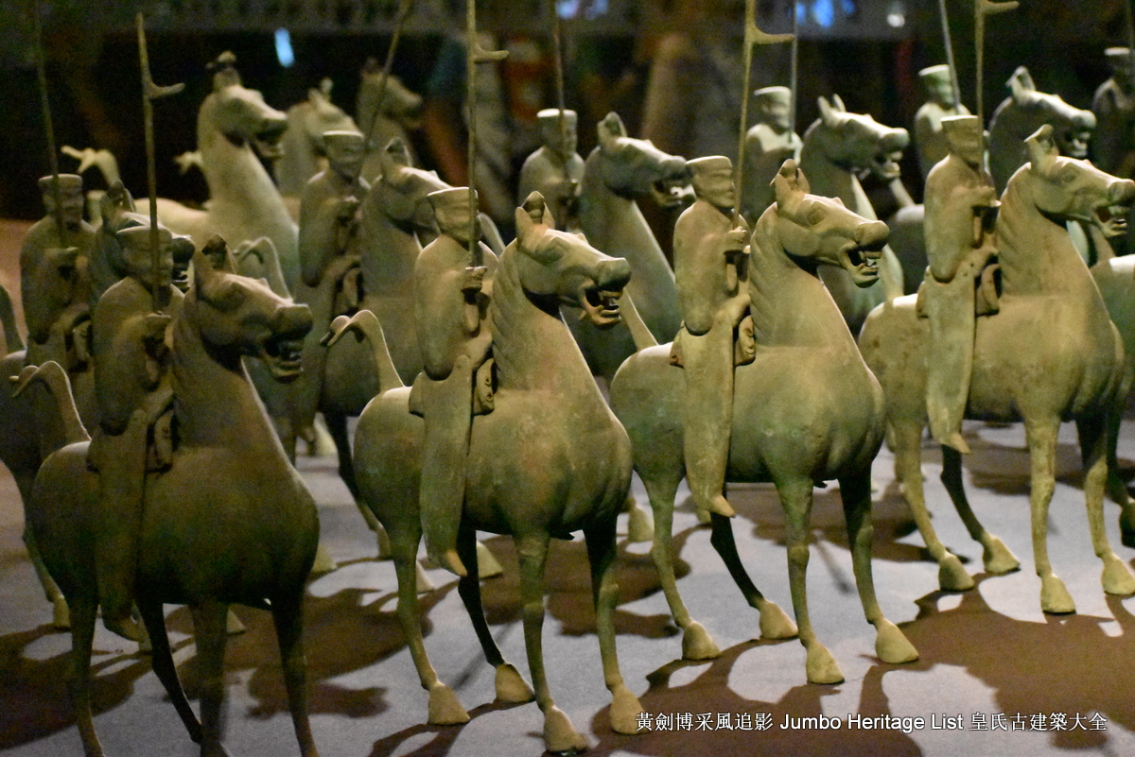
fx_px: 3311
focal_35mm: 105
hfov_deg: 19.4
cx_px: 568
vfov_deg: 13.1
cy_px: 378
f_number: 4.5
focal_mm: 70
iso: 25600
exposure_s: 1/50
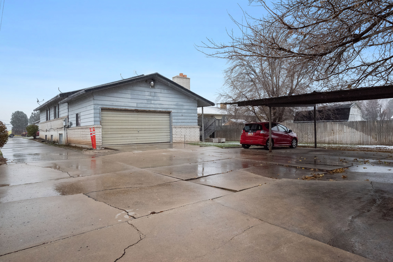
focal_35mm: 22
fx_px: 246
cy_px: 131
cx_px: 196
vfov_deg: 56.2
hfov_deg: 77.3
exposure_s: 1/800
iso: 6400
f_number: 8
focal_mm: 22.5
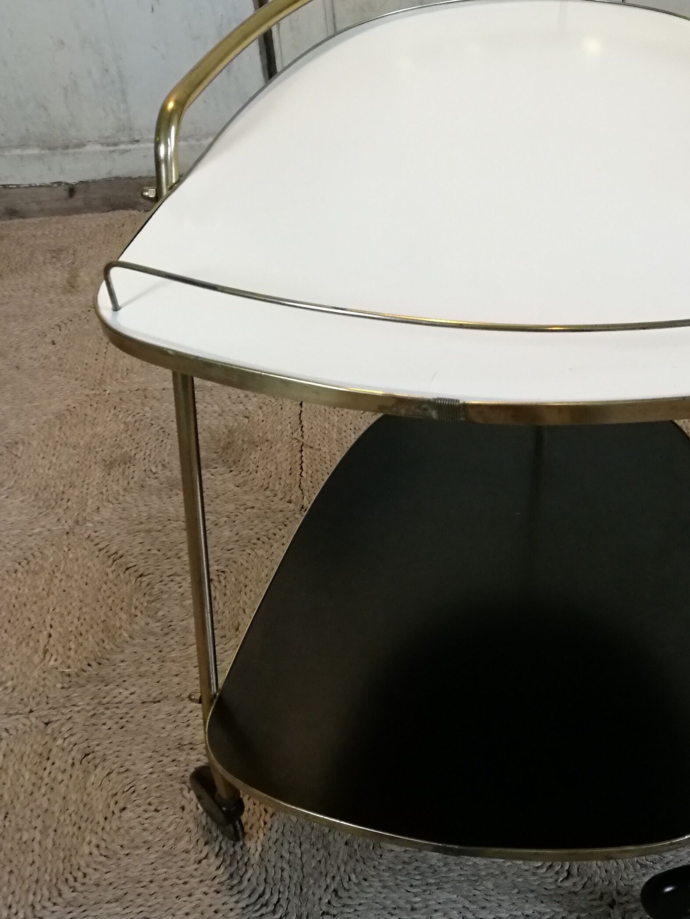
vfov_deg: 44.5
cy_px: 558
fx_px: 1116
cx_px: 491
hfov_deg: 33.9
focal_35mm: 42
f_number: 2.2
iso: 400
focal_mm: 4.5
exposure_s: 1/33.3
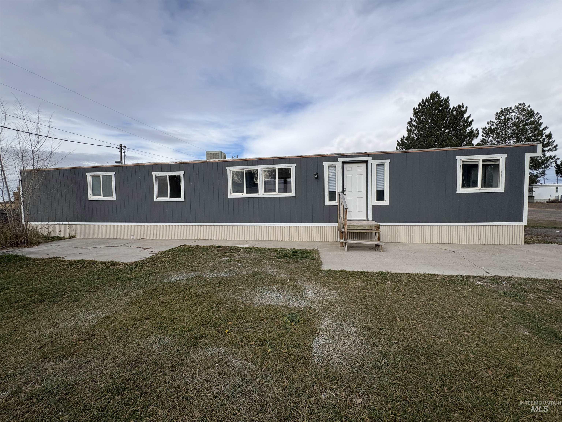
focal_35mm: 14
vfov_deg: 85.7
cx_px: 281
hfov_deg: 102.1
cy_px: 211
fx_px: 227
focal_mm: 2.22
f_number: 2.2
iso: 50
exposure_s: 1/1667
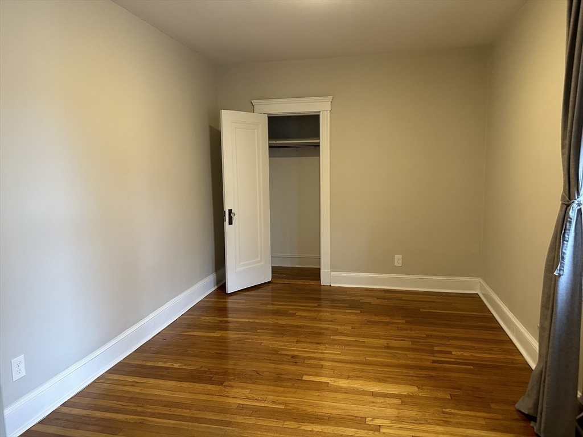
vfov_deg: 56.8
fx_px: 404
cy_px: 218
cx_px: 292
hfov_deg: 71.6
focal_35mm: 24
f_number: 1.78
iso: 320
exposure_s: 1/60
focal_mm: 6.86
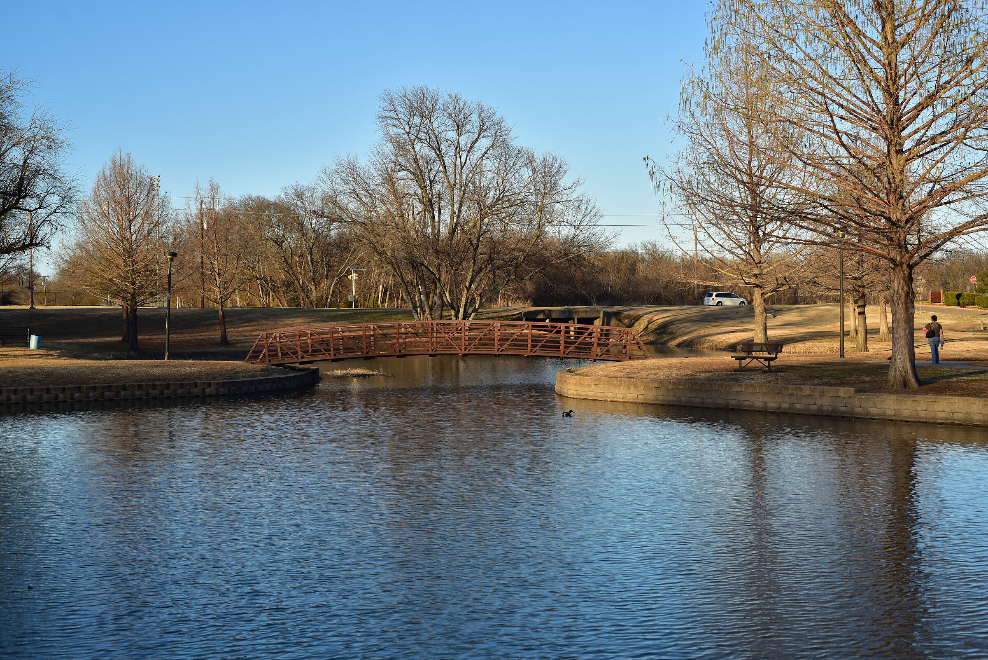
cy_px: 330
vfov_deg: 27.0
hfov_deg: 39.6
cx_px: 494
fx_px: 1373
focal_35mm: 50
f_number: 5.6
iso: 100
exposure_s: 1/320
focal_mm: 50
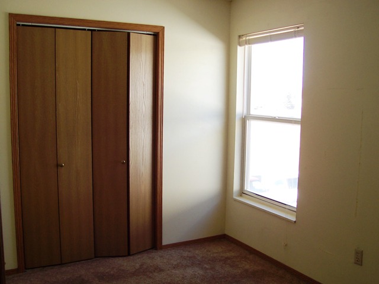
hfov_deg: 50.1
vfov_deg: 38.7
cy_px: 142
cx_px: 190
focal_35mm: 37
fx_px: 405
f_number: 2.8
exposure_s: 1/60
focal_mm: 5.6
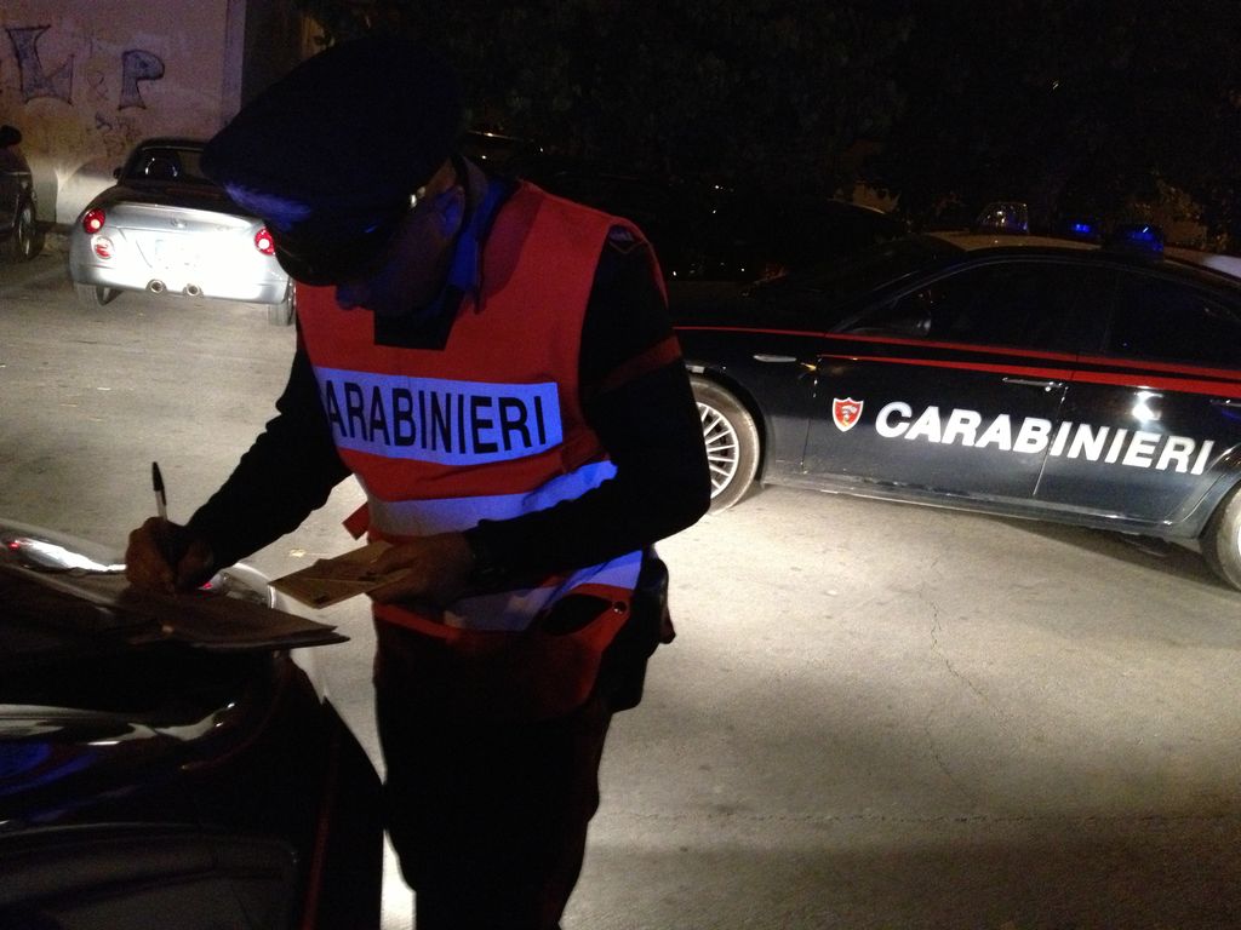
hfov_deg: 52.6
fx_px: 1255
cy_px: 465
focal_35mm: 35
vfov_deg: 40.7
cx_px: 620
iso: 800
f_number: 2.4
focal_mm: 4.28
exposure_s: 1/15
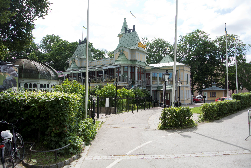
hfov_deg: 67.3
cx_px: 126
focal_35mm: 27
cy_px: 84
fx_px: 188
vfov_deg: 48.0
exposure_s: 1/640
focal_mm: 10
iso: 100
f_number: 4.5
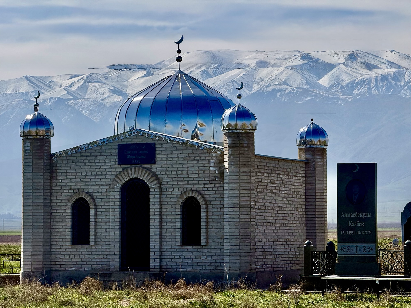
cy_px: 154
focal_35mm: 120
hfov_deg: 16.4
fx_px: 1425
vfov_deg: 12.3
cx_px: 206
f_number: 2.8
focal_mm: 15.66
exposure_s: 1/3344
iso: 40
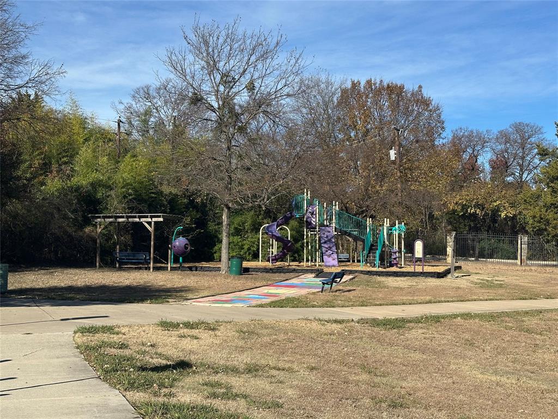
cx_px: 279
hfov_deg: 39.7
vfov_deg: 30.3
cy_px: 210
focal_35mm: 48
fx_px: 774
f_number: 1.78
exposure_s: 1/4367
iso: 64
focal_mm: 6.86
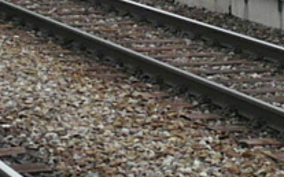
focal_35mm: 149
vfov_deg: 8.1
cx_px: 240
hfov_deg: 14.0
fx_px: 1152
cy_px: -239
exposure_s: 1/200
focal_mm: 4.7
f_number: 5.6
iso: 100
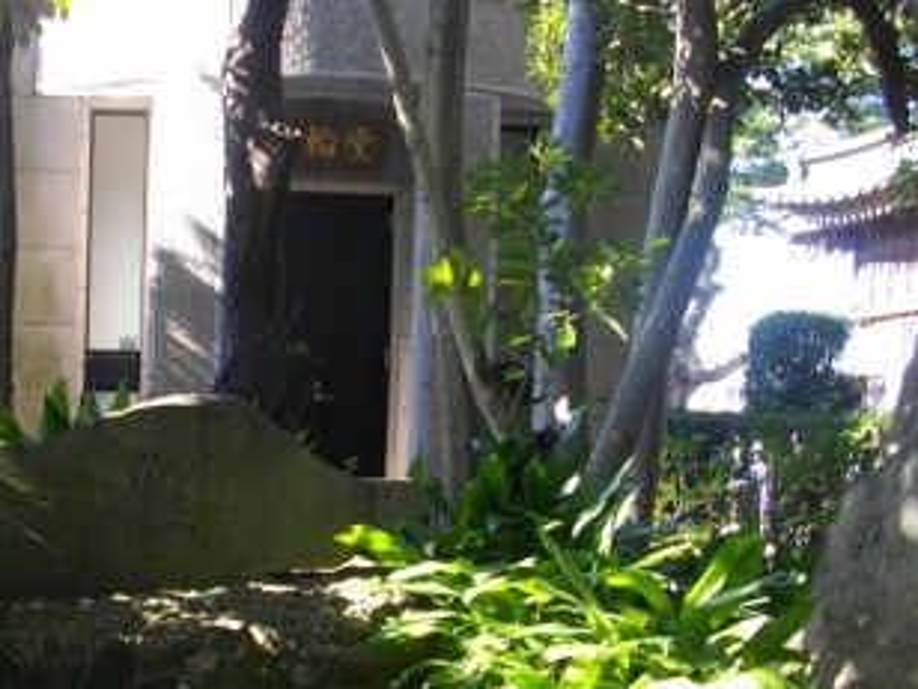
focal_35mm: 52
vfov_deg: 27.7
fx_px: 1379
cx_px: 244
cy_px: 512
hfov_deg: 36.1
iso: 123
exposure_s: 1/100
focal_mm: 5.7
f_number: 2.9
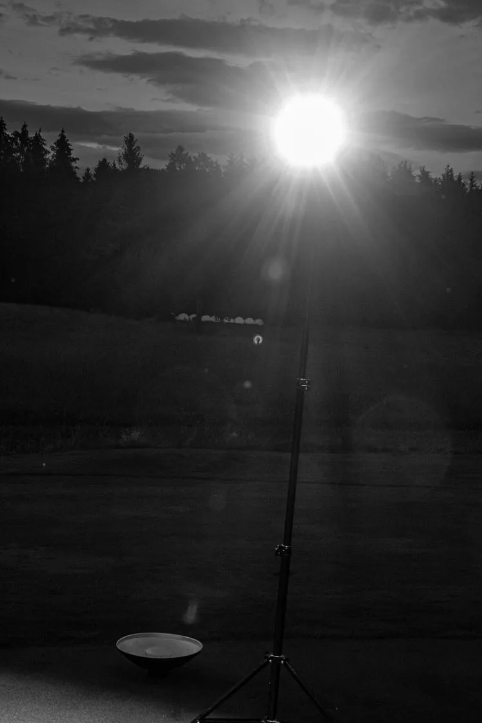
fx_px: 981
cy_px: 457
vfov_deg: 40.1
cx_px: 221
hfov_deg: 27.6
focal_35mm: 49
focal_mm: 19
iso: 800
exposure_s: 1/125
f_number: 8
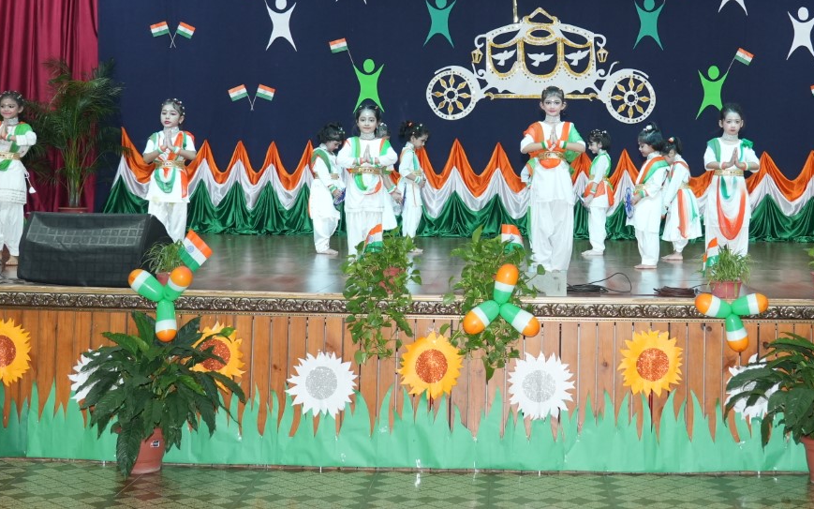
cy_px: 139
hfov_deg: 35.3
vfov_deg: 22.6
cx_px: 550
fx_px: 1264
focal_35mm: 57
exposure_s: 1/200
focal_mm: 30
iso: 2000
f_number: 4.5
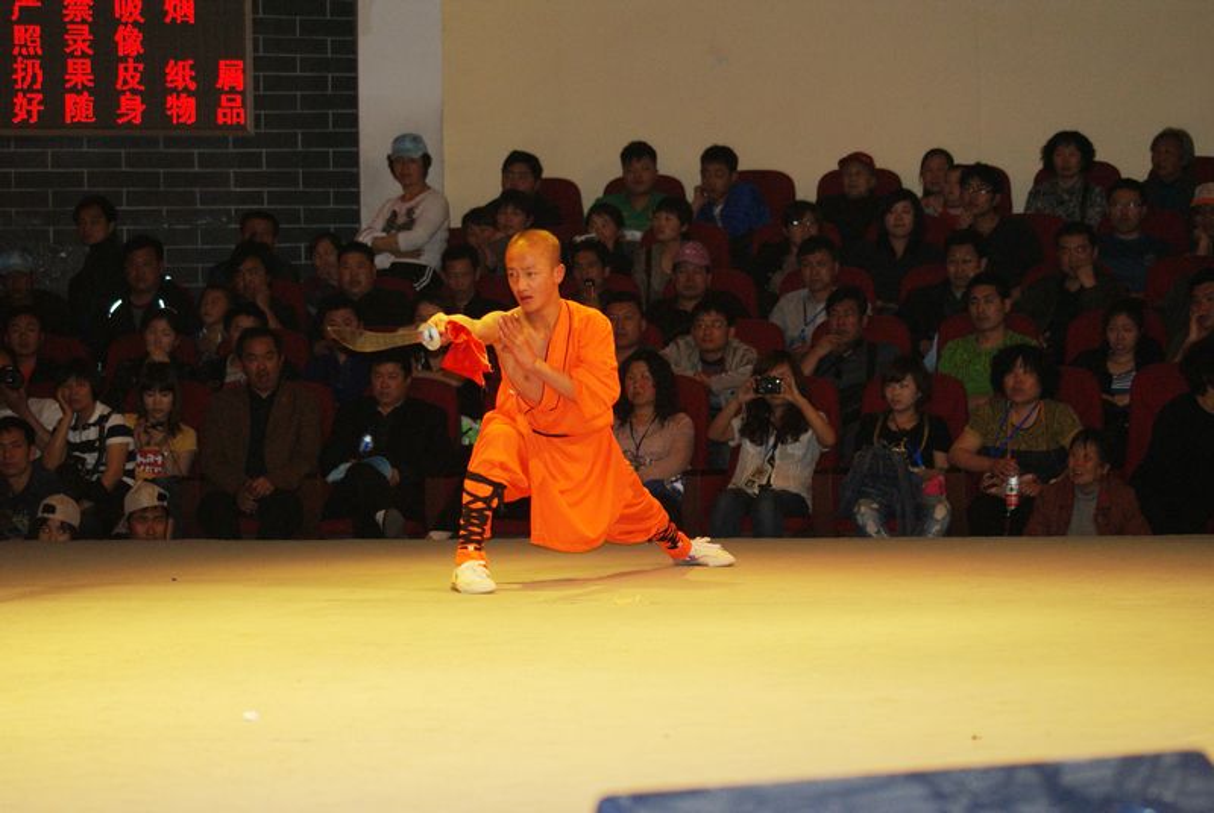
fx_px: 3799
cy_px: 406
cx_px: 607
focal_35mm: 112
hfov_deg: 18.2
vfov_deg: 12.2
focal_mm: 75
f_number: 4.5
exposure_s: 1/125
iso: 400
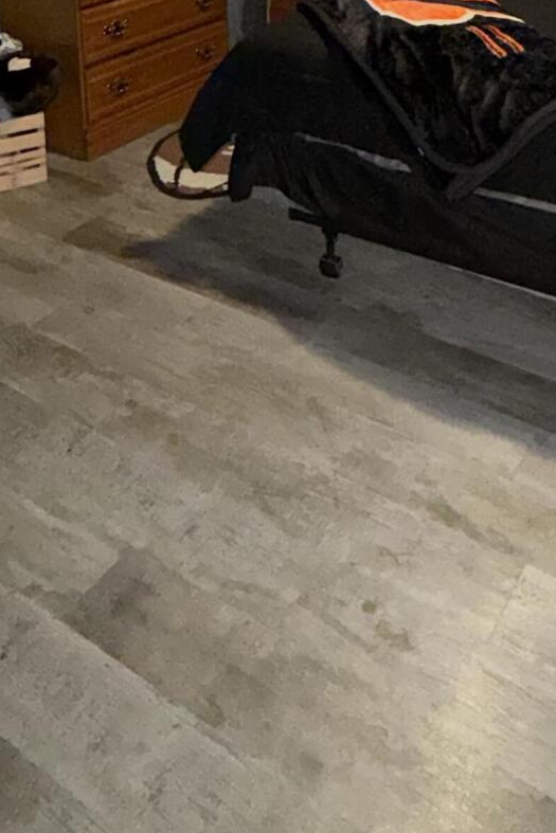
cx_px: 456
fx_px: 857
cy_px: -83
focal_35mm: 37
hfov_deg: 34.7
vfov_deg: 41.4
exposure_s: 1/30
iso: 640
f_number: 2.2
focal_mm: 2.22
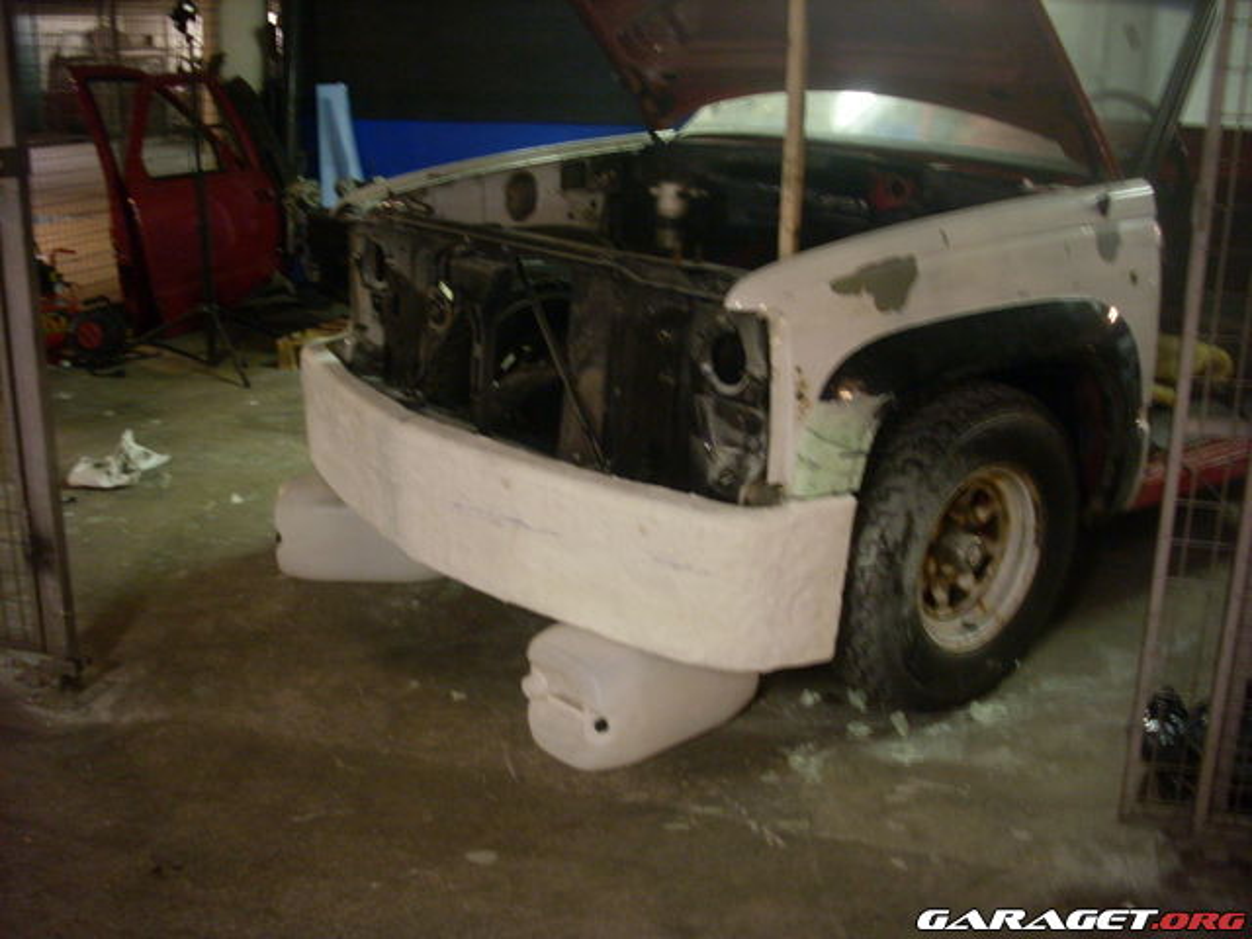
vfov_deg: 37.7
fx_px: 1374
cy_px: 470
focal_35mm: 38
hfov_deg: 49.0
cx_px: 626
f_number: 3
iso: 200
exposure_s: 1/2
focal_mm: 6.3
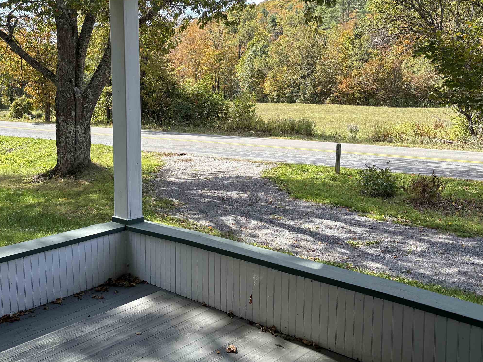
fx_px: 558
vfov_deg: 35.7
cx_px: 210
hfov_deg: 46.7
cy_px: 125
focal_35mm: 40
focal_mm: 5.96
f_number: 1.6
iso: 64
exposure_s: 1/1099
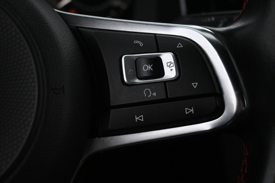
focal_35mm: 54
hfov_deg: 36.9
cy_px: 92
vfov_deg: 25.1
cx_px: 138
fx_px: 412
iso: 4500
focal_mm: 36
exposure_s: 1/60
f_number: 5.3
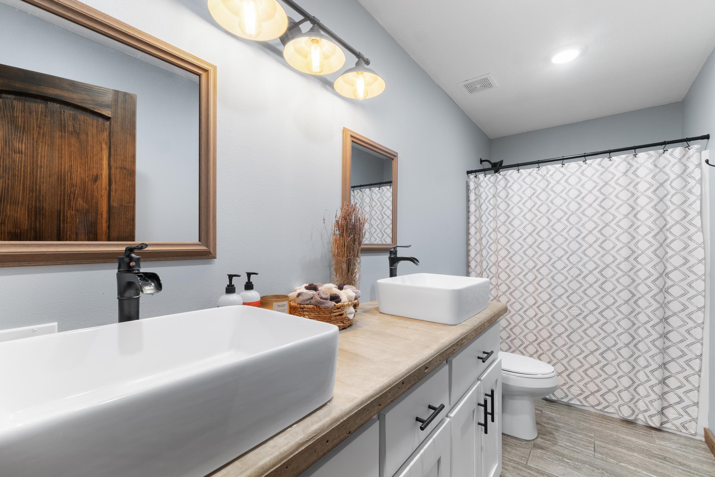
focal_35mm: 15
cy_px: 238
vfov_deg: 77.3
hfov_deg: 100.4
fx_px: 298
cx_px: 358
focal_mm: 10
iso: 200
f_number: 9
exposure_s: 1/2
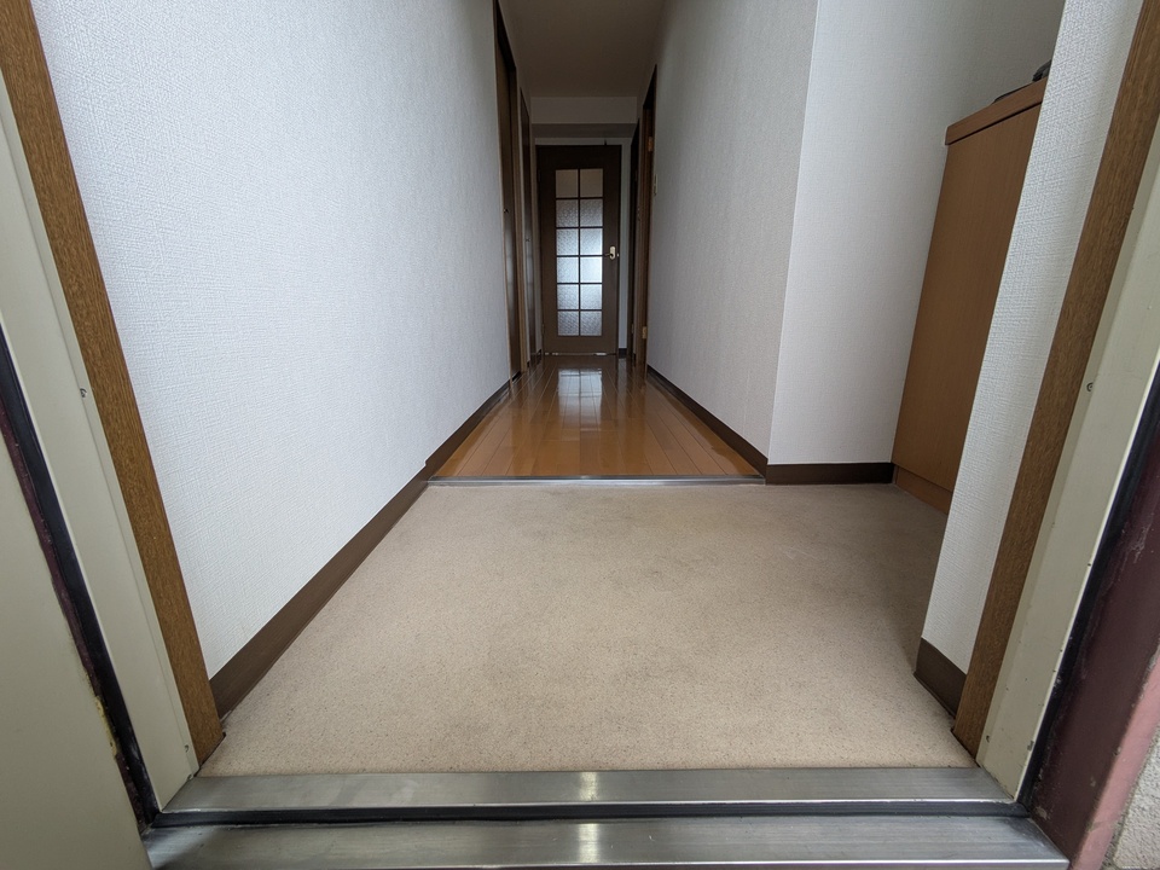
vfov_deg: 85.7
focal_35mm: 14
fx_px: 469
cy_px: 435
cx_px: 580
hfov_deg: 102.1
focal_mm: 1.83
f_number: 2.2
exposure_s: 1/40
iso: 56
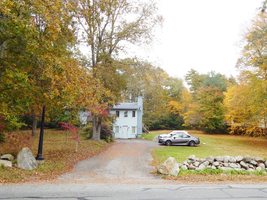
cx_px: 134
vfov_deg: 45.4
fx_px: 239
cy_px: 100
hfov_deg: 58.4
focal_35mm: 31
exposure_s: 1/125
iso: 125
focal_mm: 5.6
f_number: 3.2
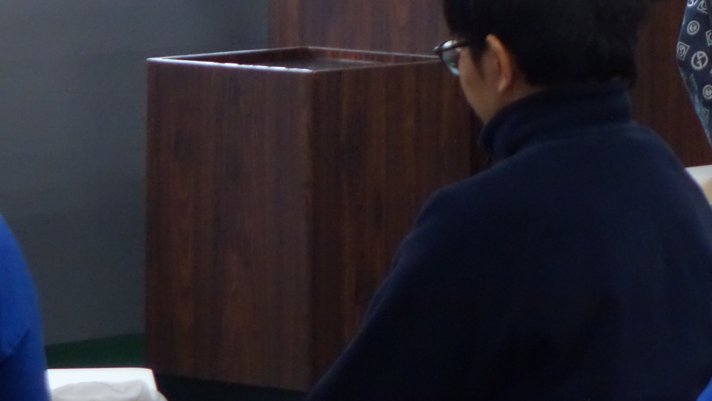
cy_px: -247
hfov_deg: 7.2
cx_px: 862
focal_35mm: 297
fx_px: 5608
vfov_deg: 4.1
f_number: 4.9
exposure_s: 1/100
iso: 1600
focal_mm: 37.1
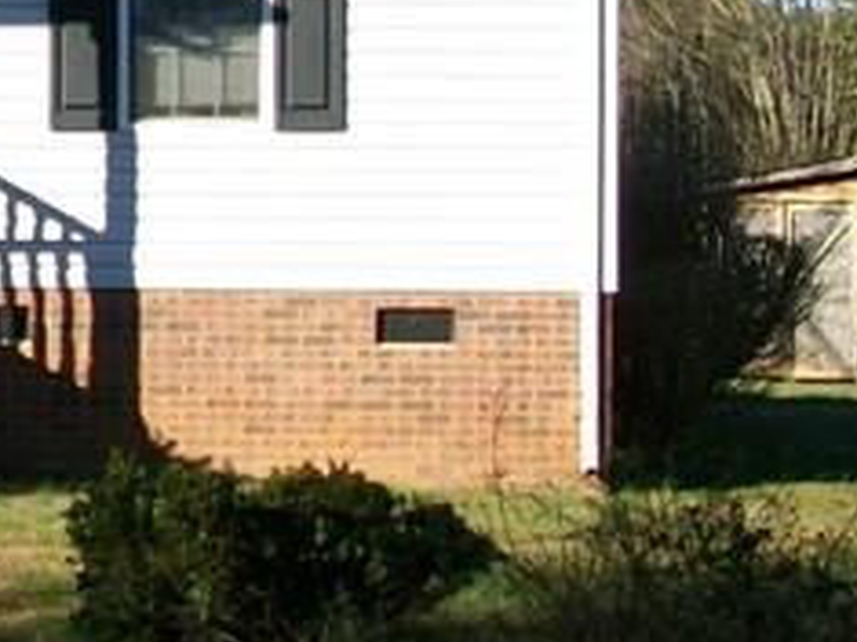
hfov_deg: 12.0
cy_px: 124
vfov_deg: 9.4
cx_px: -430
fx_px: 3885
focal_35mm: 157
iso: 64
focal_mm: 6
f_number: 2.7
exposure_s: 1/800
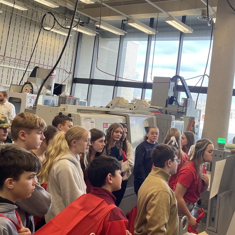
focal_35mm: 38
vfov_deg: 43.5
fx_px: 292
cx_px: 175
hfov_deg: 42.6
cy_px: 90
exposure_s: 1/120
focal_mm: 4.2
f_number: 1.6
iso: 50
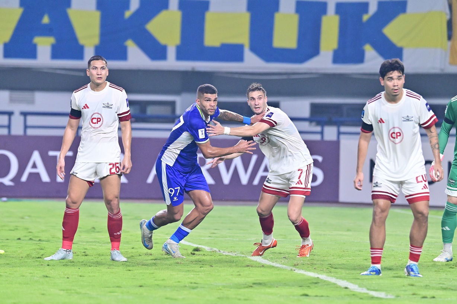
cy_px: 152
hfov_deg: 5.2
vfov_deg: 3.4
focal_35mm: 400
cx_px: 228
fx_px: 5074
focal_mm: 400
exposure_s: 1/800
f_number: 6.3
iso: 6400
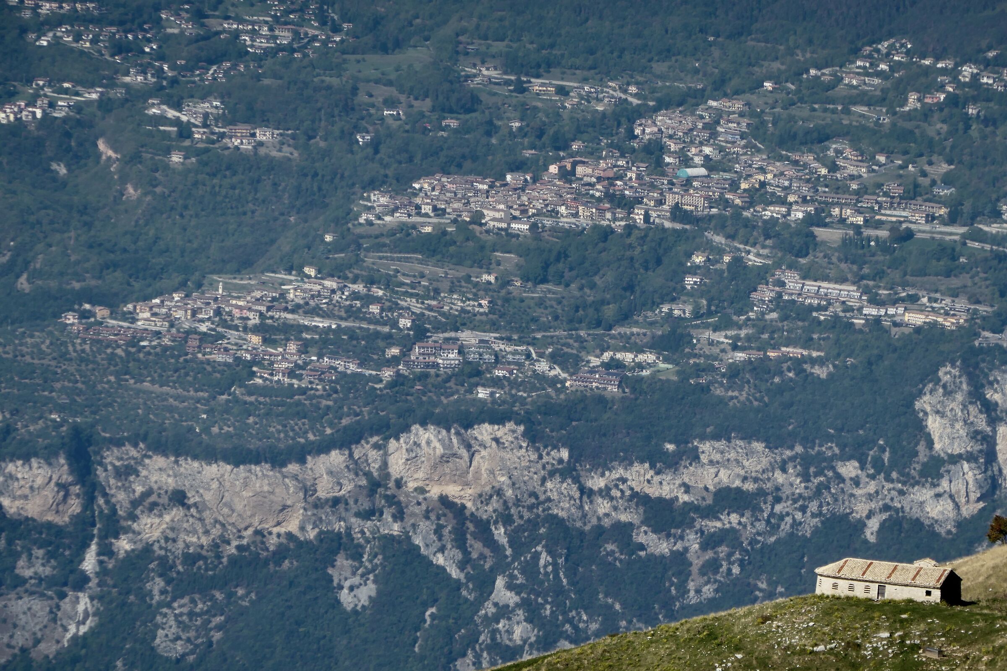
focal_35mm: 360
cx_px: 504
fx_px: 10069
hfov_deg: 5.7
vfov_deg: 3.8
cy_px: 336
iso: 200
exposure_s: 1/800
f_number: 7.1
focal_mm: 132
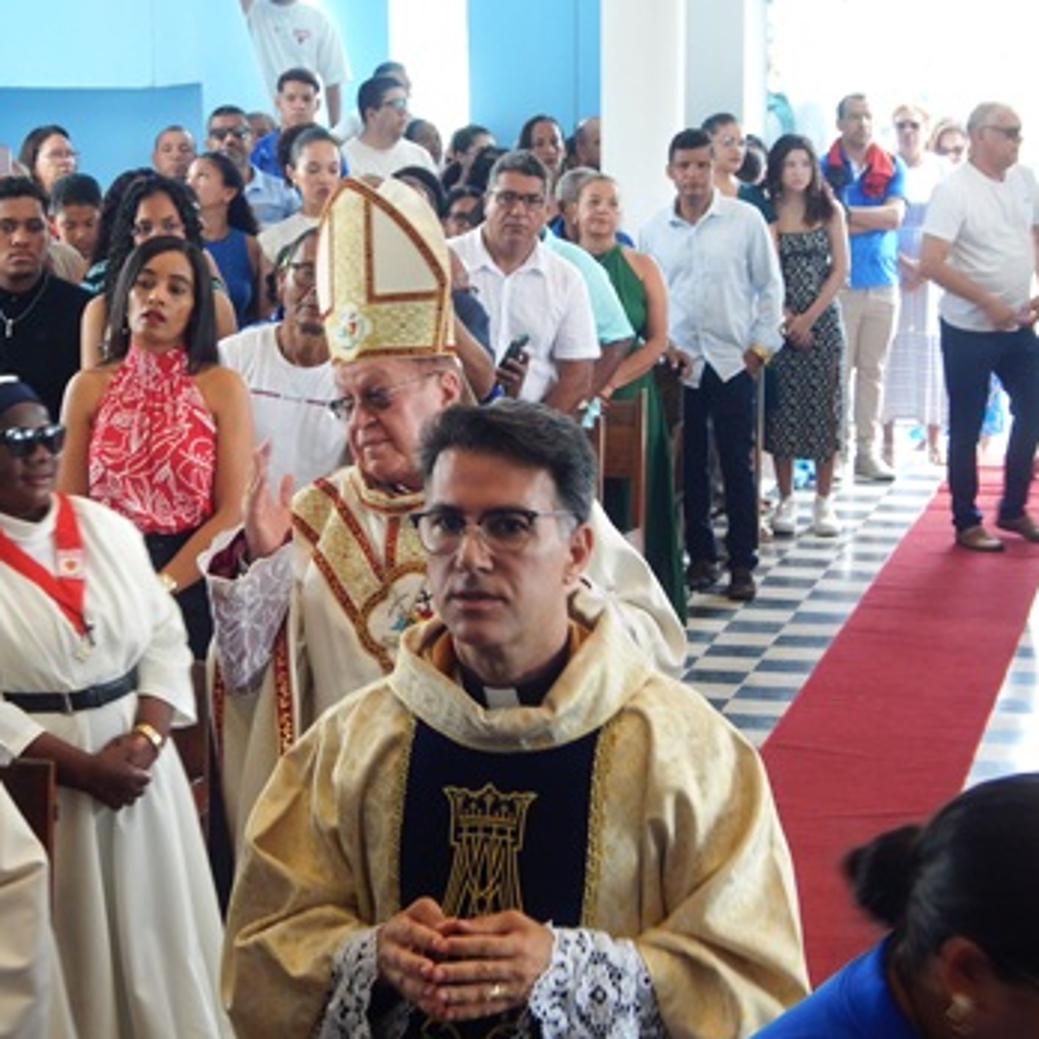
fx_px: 3022
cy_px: 520
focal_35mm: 89
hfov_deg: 19.5
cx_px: 408
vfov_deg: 19.5
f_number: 4.2
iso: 200
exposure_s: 1/30
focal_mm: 13.5
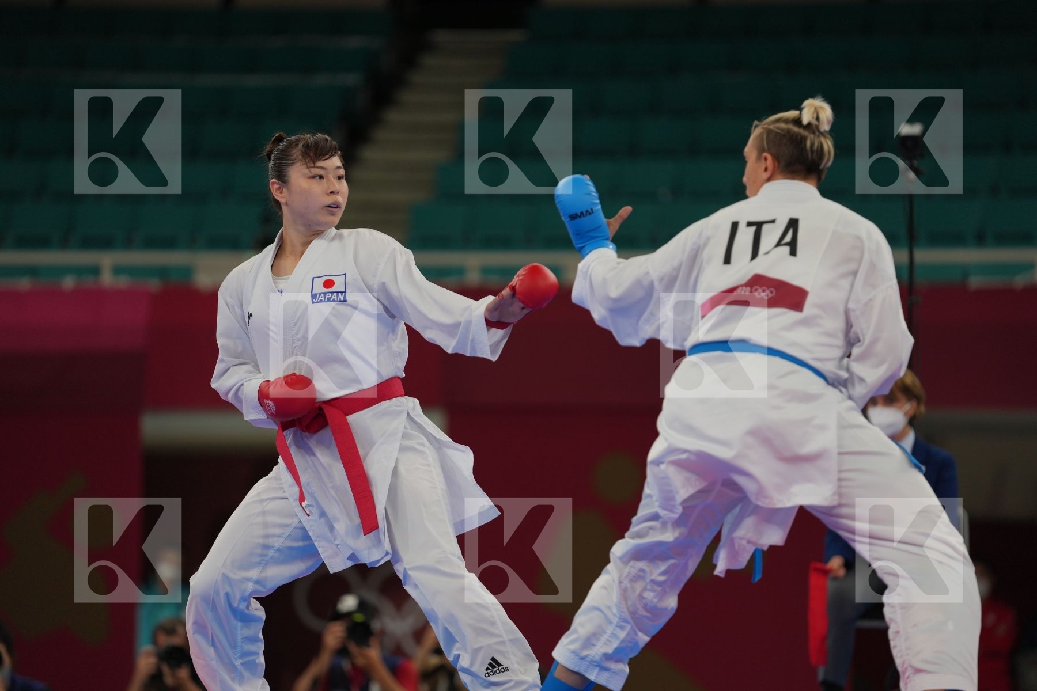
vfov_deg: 6.9
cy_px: 346
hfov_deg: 10.3
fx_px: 5761
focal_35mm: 200
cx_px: 518
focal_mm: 200
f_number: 2.8
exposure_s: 1/1000
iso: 400
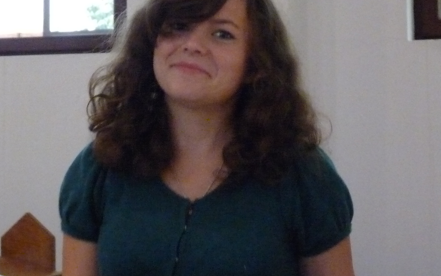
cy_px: 110
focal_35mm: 97
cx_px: 185
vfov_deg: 13.5
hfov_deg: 21.4
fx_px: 1166
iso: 800
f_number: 3
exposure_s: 1/80
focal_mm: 7.3
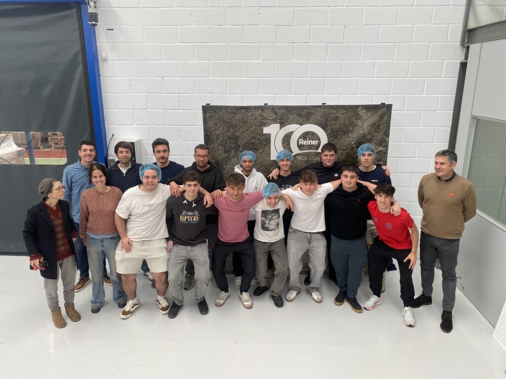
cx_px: 253
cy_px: 190
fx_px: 380
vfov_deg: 53.1
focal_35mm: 26
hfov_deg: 67.3
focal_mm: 4.25
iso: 50
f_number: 1.8
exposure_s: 1/122
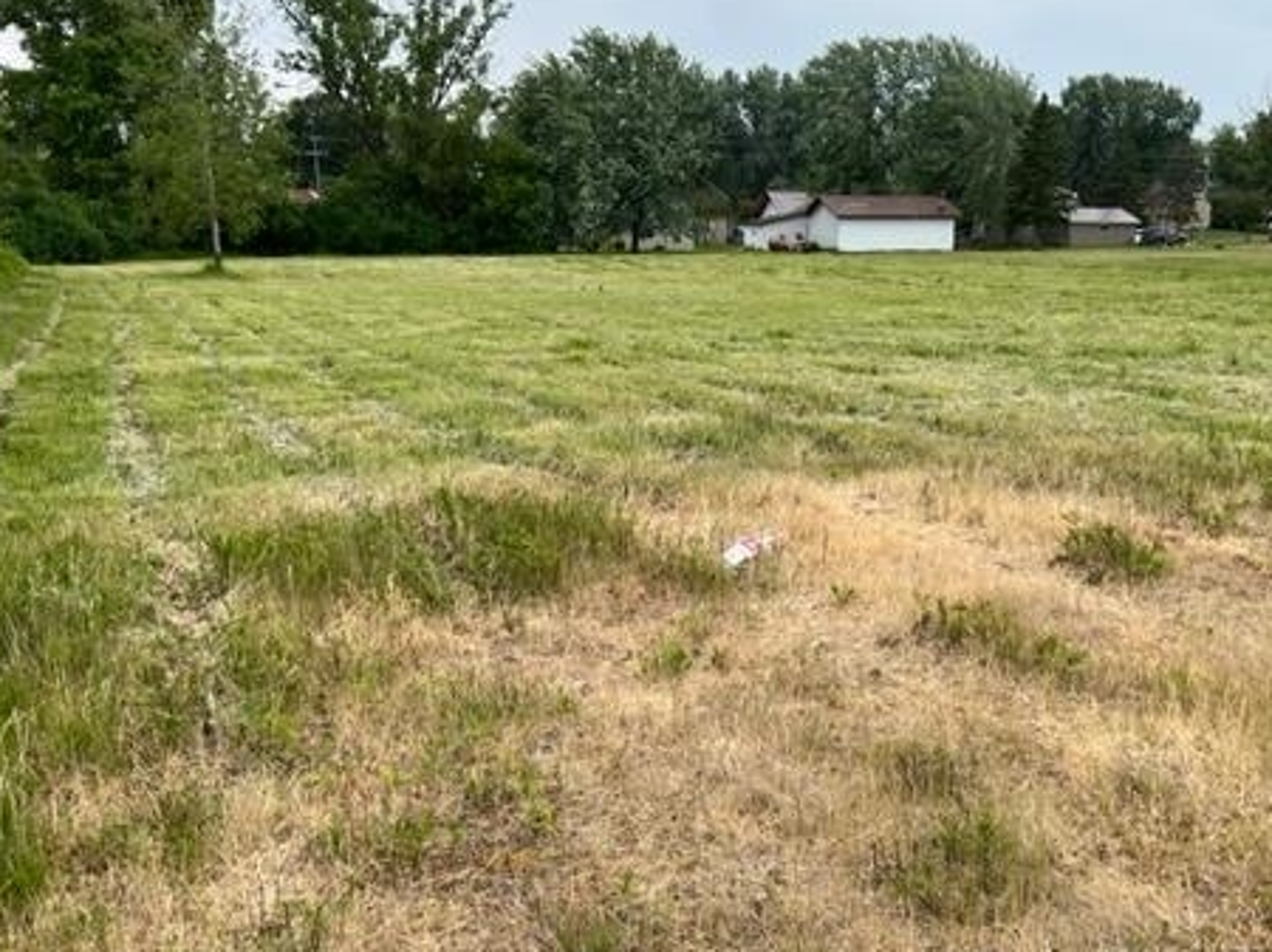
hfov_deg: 50.0
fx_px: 1359
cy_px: 568
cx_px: 738
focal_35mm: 37
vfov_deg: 38.5
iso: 50
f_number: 1.5
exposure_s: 1/2404
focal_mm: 5.7
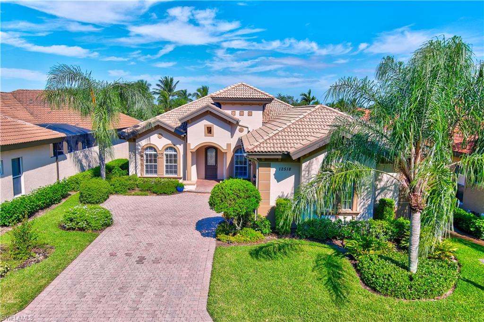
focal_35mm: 29
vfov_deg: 44.9
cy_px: 161
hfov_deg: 63.7
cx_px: 242
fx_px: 390
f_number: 2.8
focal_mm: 10.6
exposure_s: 1/1394
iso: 105
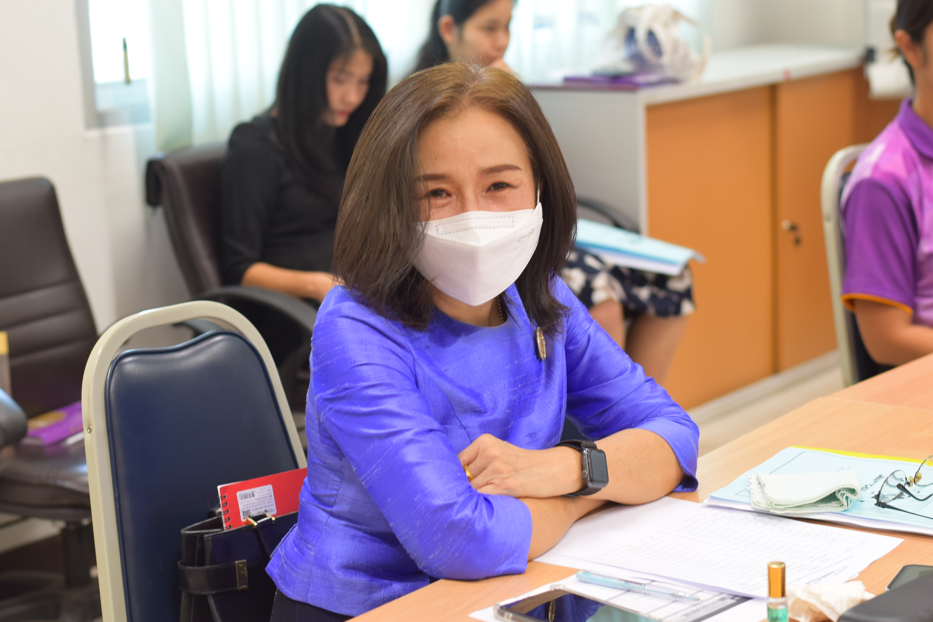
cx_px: 466
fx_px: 1944
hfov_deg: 27.0
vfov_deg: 18.2
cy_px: 311
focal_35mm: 75
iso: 500
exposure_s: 1/60
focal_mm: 50
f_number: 4
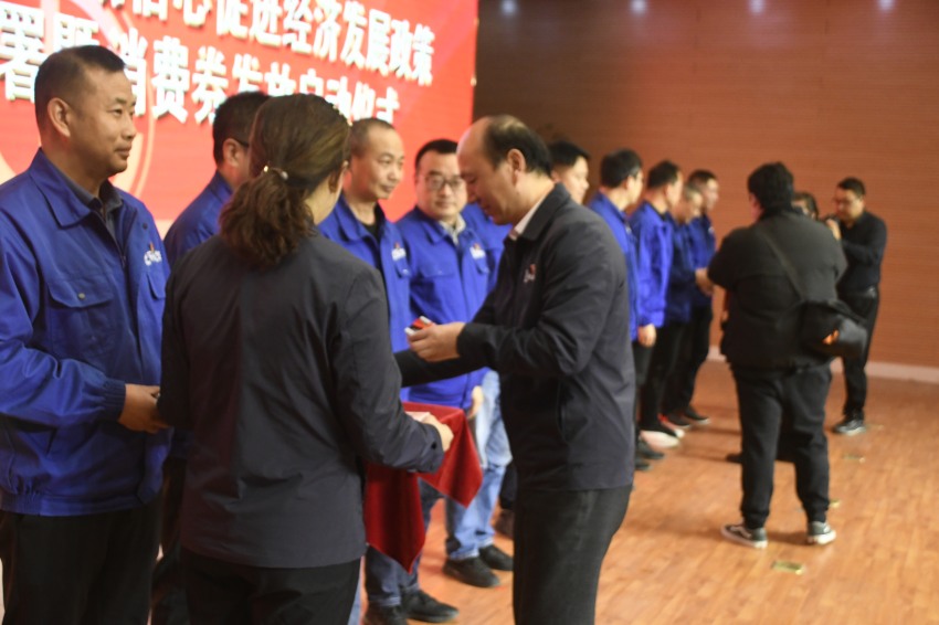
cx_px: 470
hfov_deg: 46.4
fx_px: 1095
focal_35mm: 42
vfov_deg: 31.9
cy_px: 312
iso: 2800
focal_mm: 28
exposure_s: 1/320
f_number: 4
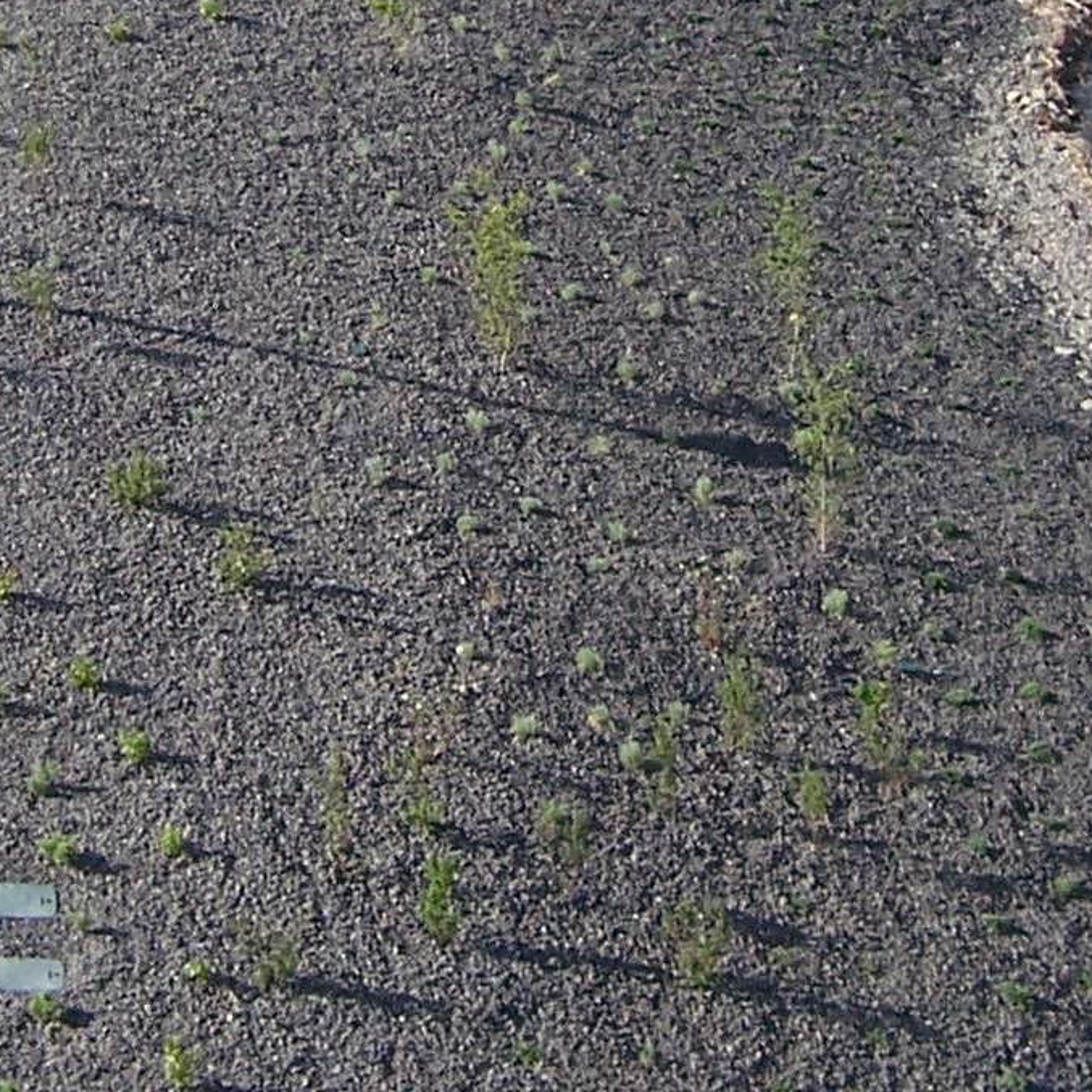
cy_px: -111
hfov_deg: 15.6
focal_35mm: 111
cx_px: 324
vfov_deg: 15.3
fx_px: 3962
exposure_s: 1/500
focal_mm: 5.5
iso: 80
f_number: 3.4
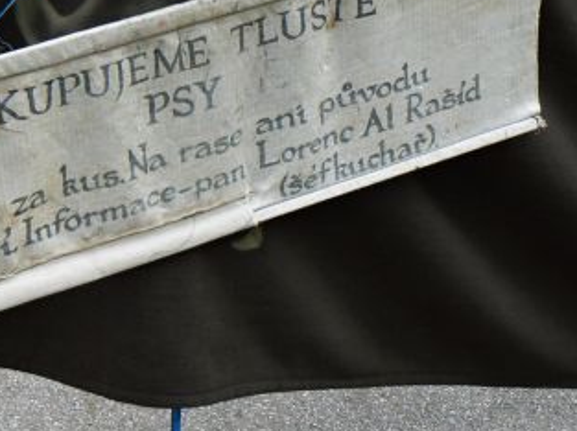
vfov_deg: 13.2
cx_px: 125
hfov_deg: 17.5
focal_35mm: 112
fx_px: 1865
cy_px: 110
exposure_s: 1/125
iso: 80
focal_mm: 11.6
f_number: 5.6
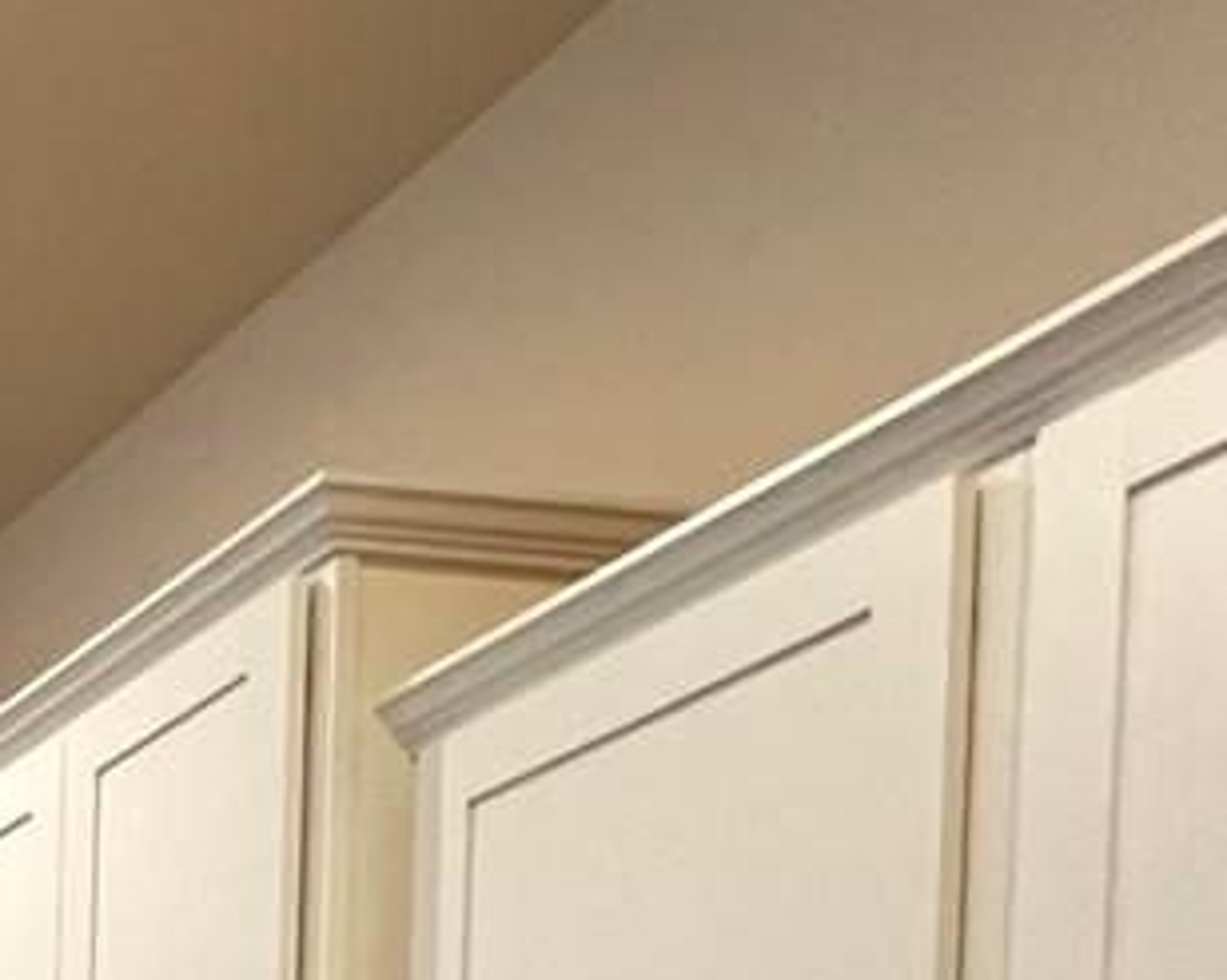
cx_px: -845
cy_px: 1733
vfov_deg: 18.4
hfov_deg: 21.4
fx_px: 2395
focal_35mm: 66
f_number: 1.8
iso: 400
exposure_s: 1/60
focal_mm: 1.57
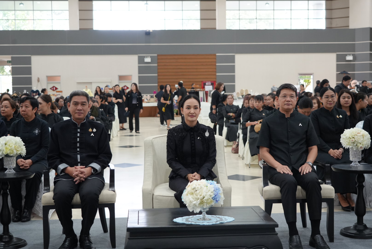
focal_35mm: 52
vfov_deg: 26.0
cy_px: 124
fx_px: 538
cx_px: 186
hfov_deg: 38.2
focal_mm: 52
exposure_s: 1/160
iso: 2000
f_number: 4.5
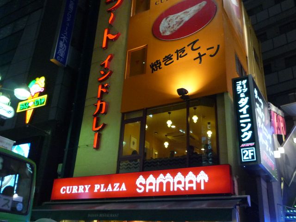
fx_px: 291
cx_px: 148
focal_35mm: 34
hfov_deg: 54.0
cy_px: 111
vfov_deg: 41.8
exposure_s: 1/30
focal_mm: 4.4
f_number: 2.8
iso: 320
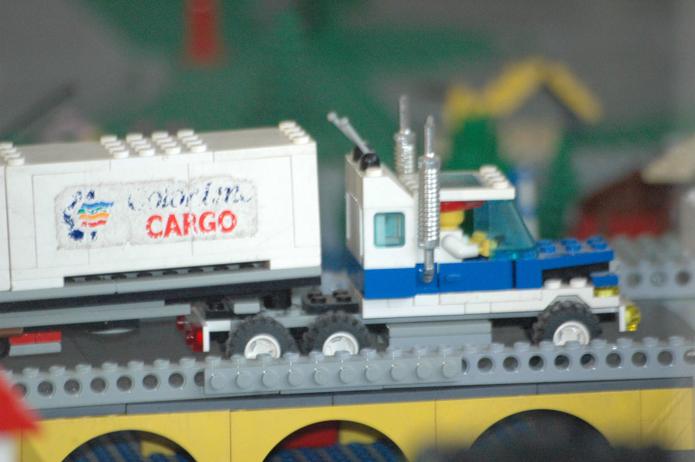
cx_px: 348
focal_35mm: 450
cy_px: 231
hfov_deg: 4.6
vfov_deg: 3.0
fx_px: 8680
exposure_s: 1/60
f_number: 5.6
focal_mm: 300
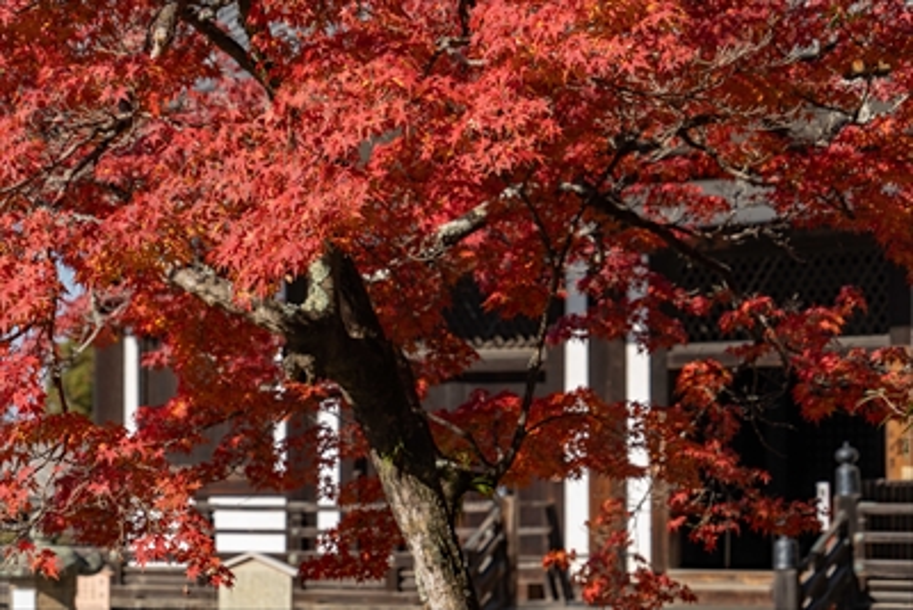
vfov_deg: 11.1
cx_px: 456
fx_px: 3146
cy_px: 305
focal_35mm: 124
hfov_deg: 16.5
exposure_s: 1/200
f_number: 8
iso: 125
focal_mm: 124
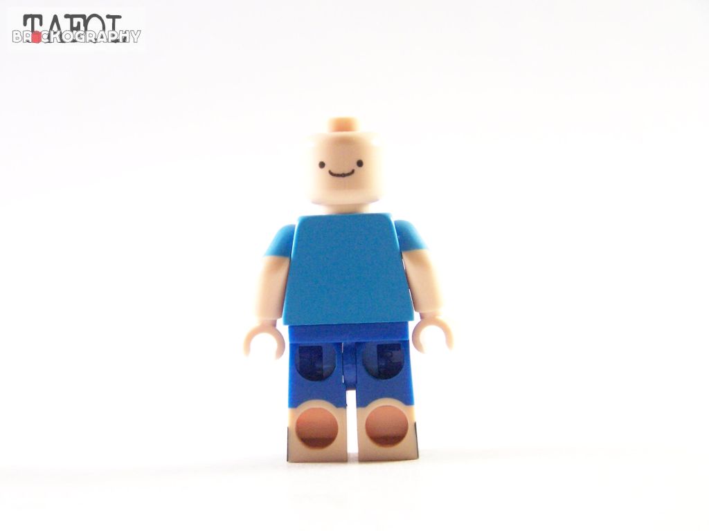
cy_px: 266
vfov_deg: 14.1
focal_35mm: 105
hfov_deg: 18.7
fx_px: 2151
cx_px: 354
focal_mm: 17.5
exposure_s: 1/45
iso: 400
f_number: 3.2
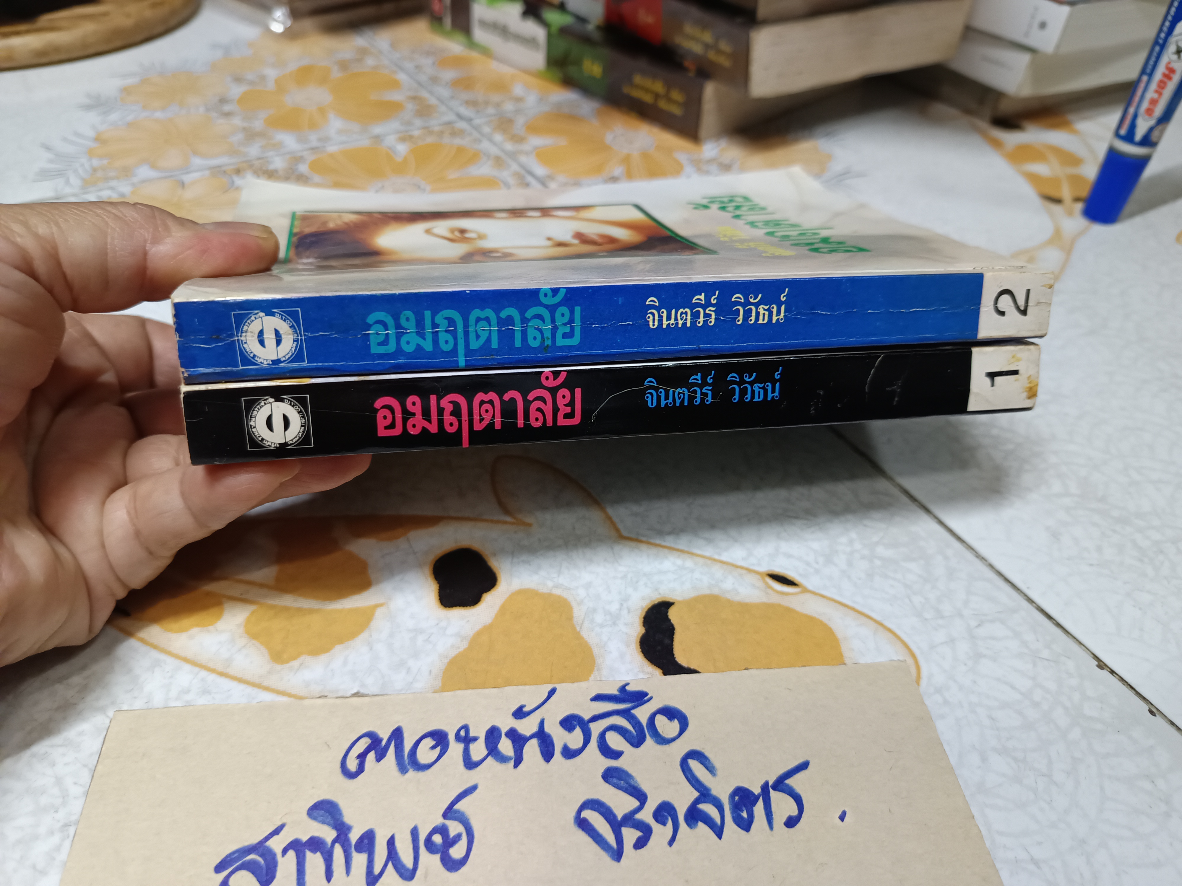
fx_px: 820
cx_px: 591
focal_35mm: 24
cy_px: 443
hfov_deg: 71.6
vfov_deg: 56.8
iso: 1085
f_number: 1.7
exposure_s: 1/25
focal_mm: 5.31
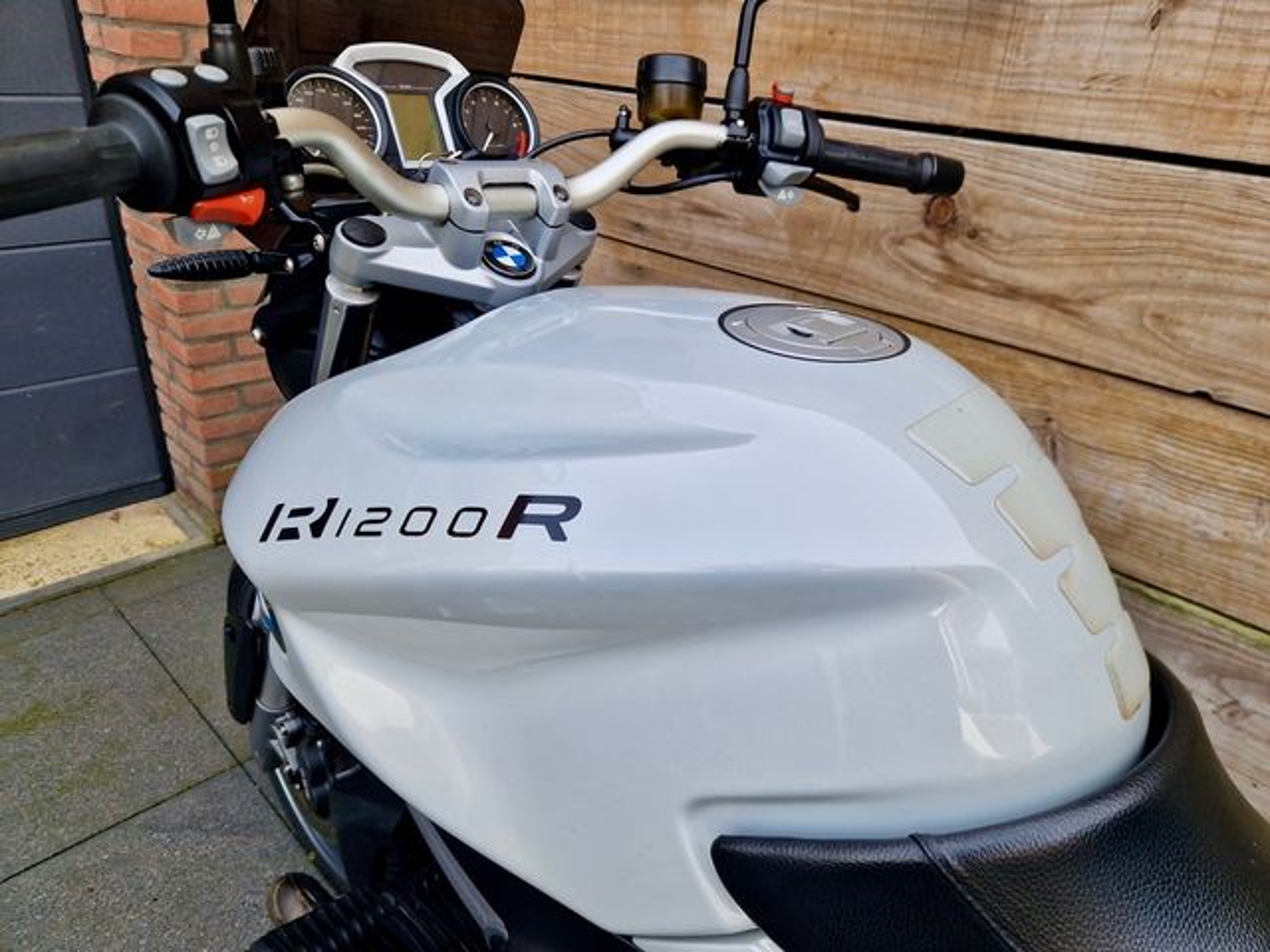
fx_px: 844
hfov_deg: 73.9
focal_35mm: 23
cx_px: 635
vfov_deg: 58.9
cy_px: 476
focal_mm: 5.4
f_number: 1.8
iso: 50
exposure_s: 1/271
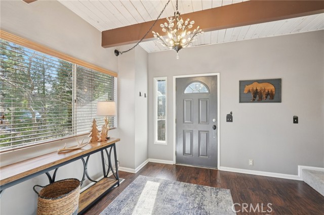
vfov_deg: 73.7
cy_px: 108
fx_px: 144
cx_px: 162
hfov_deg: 96.8
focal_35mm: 16
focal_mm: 16
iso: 400
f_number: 8
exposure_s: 1/15
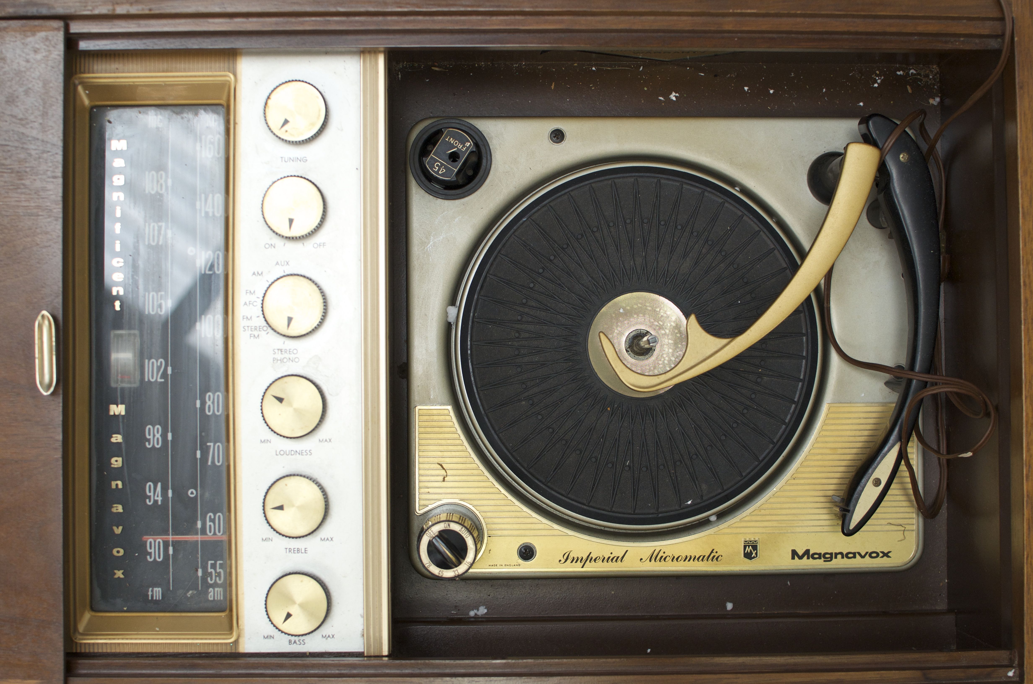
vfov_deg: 25.6
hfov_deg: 37.9
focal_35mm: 52
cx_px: 516
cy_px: 342
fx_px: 1503
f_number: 4
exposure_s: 1/125
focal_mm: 35
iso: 1000
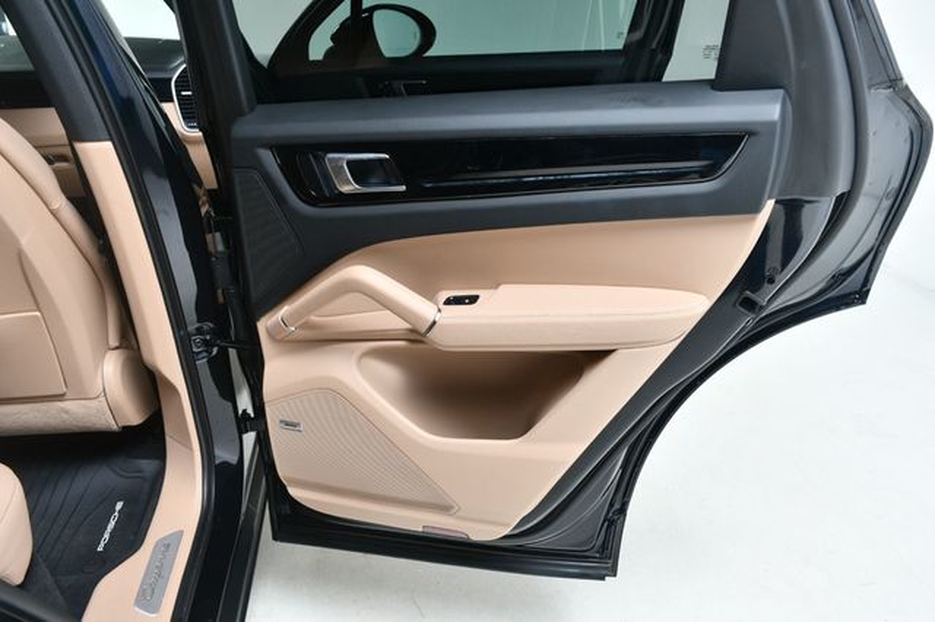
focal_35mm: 30
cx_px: 468
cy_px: 311
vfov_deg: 43.6
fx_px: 779
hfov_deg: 62.0
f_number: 6.3
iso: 100
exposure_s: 1/160
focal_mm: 20
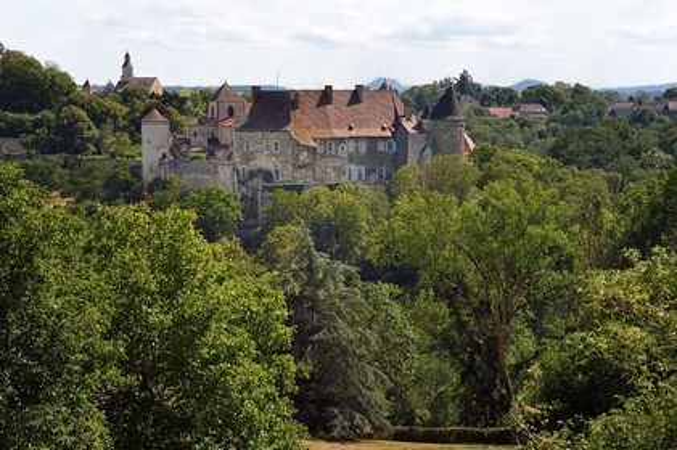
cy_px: 225
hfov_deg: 20.0
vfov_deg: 13.4
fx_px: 1917
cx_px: 338
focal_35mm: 102
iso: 200
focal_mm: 102
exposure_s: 1/200
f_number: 11
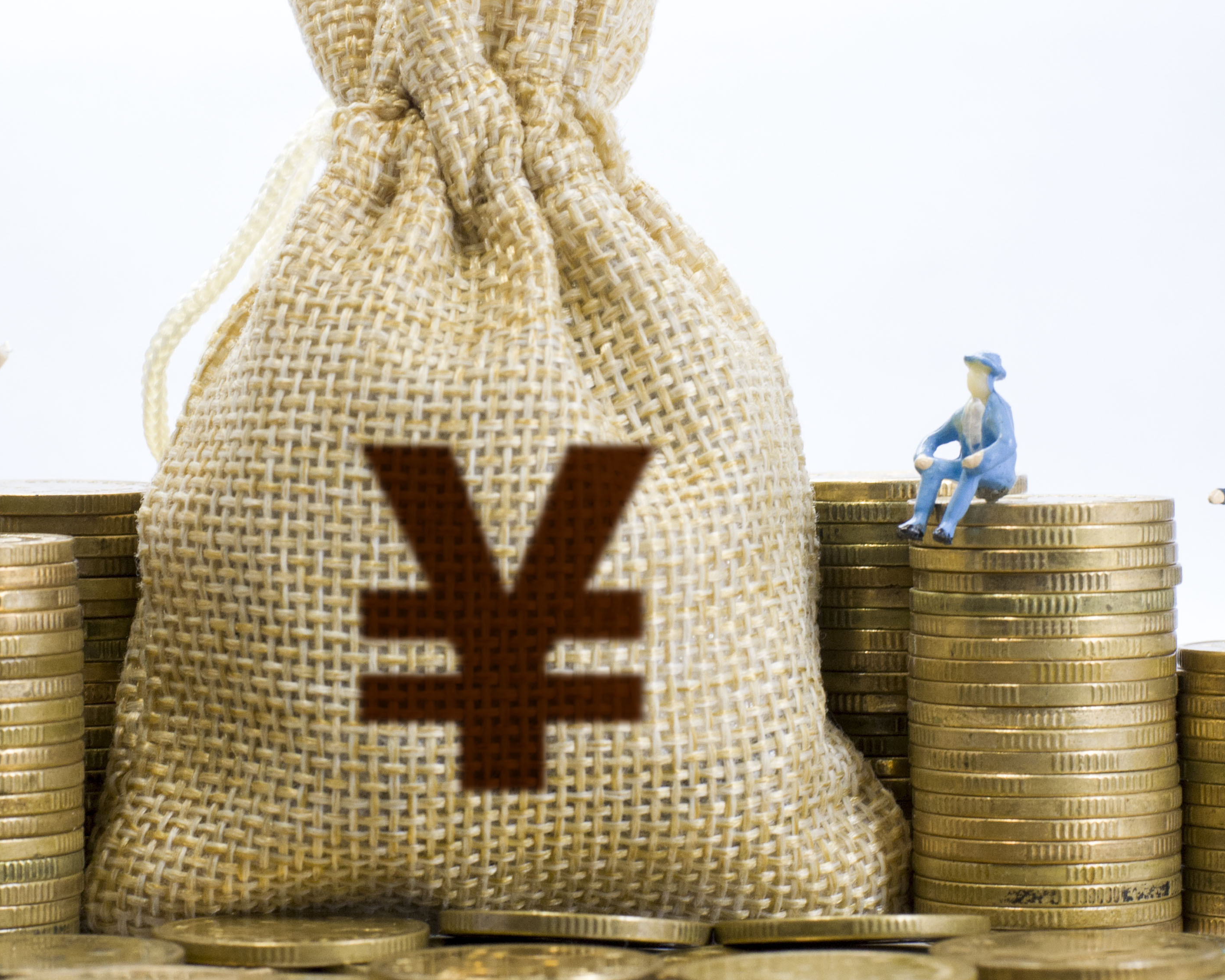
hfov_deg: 17.9
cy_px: 452
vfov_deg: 14.4
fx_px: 3880
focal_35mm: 107
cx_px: 476
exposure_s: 1/40
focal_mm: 50
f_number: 10
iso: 640
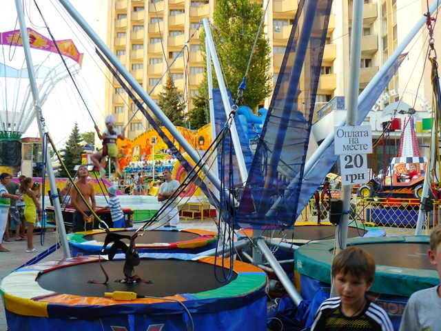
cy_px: 166
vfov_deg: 39.7
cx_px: 220
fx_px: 459
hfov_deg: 51.4
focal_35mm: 36
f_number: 3.2
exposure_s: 1/100
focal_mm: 6
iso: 100
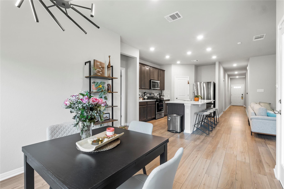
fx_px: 126
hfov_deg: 96.7
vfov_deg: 73.7
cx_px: 142
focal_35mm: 16
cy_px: 94
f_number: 8
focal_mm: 16
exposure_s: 1/1.25
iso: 100
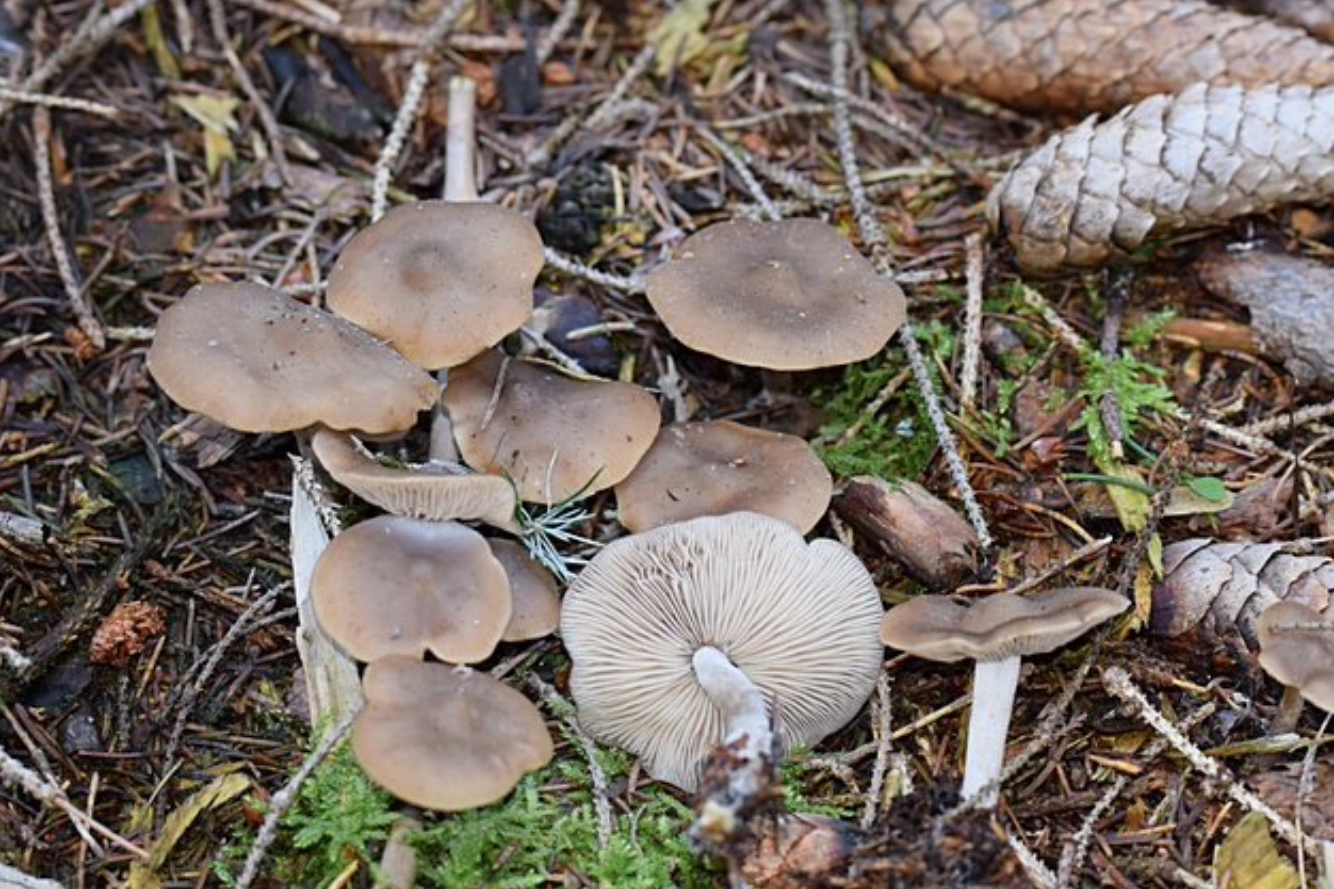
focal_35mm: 115
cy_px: 455
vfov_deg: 11.9
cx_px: 652
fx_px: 4260
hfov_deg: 17.8
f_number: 4.5
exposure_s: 1/80
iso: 800
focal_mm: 60
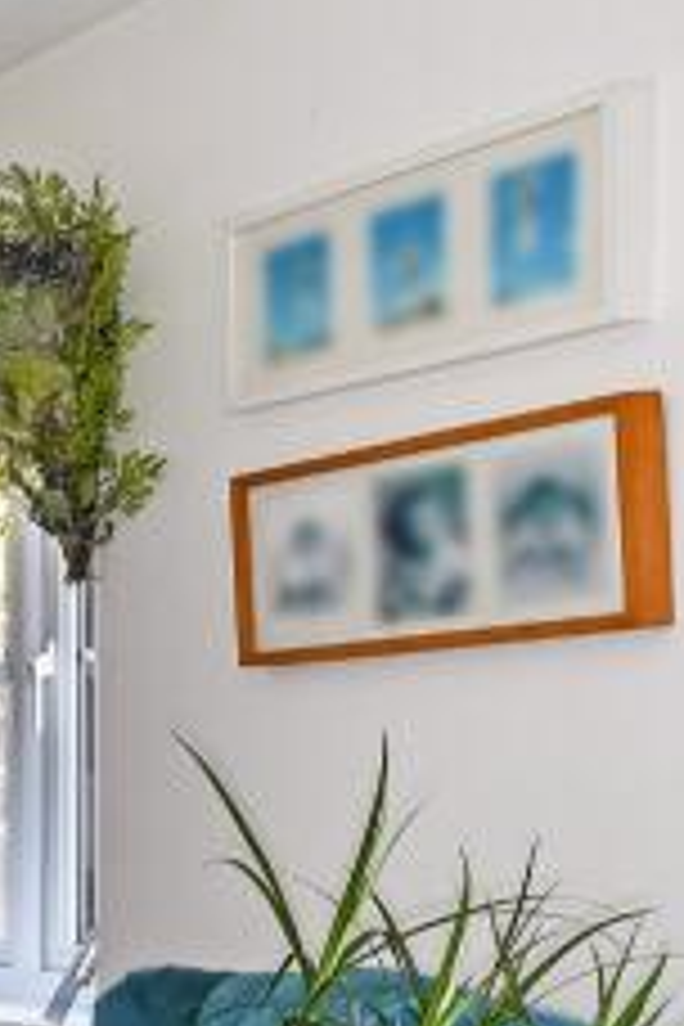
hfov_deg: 10.5
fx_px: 2052
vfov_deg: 27.4
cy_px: 855
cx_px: -1526
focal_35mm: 72
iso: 400
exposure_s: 1/20
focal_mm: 16
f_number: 9
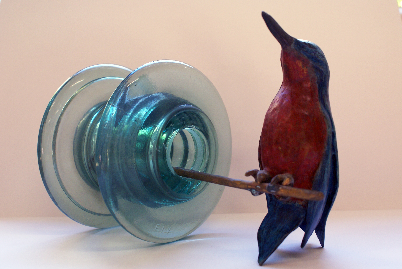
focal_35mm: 45
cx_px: 201
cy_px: 134
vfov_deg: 29.9
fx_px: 503
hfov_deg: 43.6
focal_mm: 30
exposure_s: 1/60
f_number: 5
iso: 320
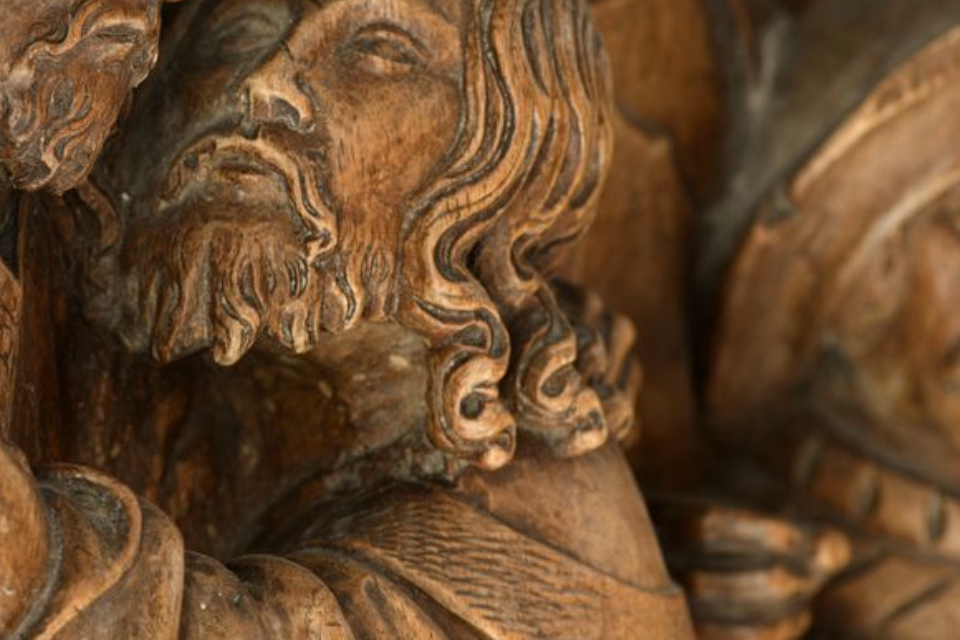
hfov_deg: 6.3
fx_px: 8695
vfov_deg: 4.2
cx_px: 139
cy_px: 160
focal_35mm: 326
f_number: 10
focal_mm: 180
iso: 64
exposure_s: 1.3
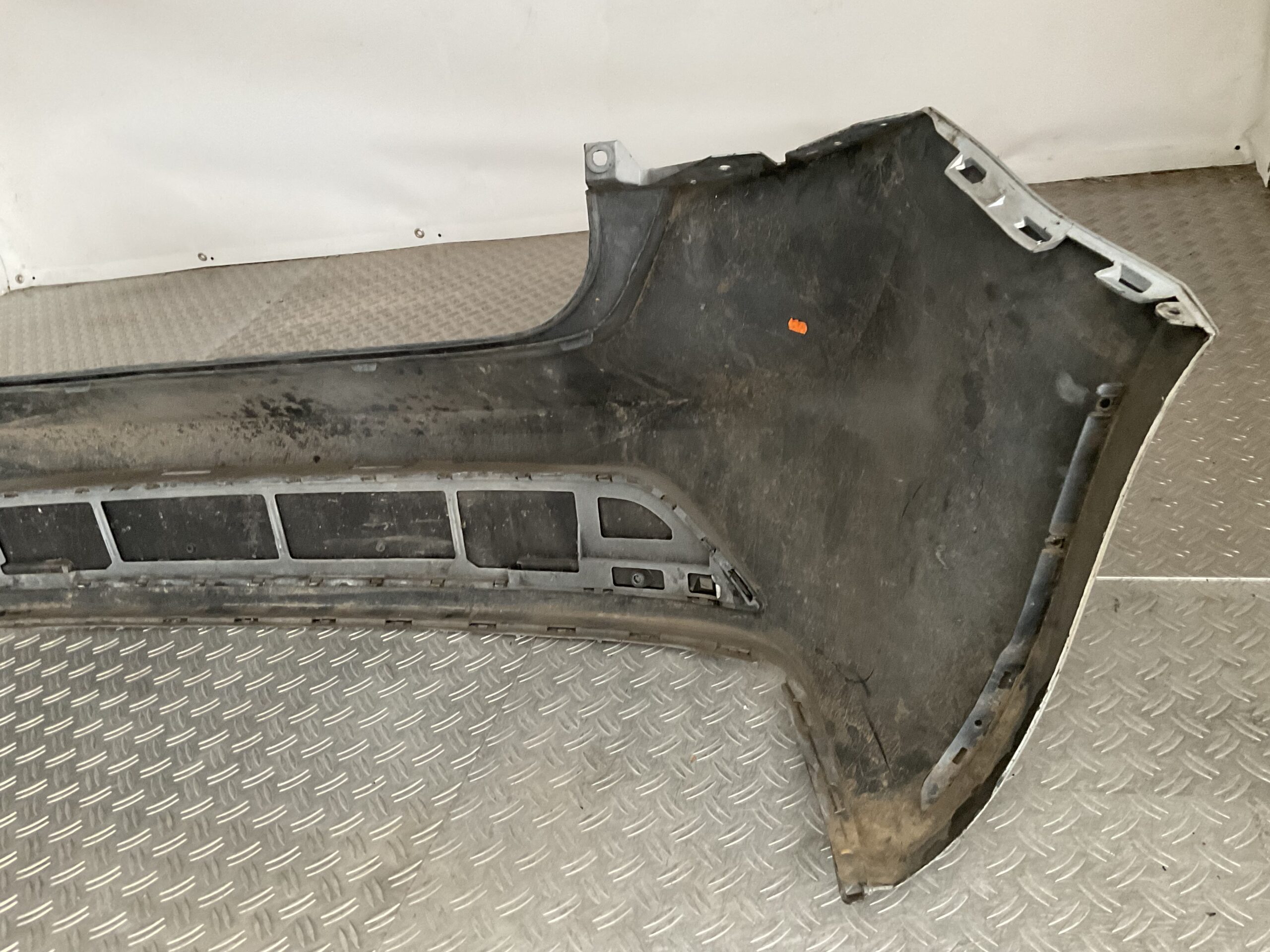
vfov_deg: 48.2
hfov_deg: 61.7
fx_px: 1064
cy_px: 476
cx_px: 635
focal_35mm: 29
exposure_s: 1/60
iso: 200
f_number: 1.8
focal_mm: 3
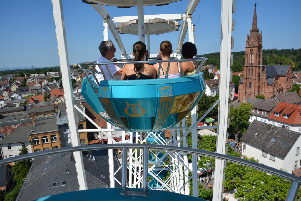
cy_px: 100
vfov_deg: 53.1
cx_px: 150
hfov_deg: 73.7
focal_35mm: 24
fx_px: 201
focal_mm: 16
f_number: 7.1
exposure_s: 1/1600
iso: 400
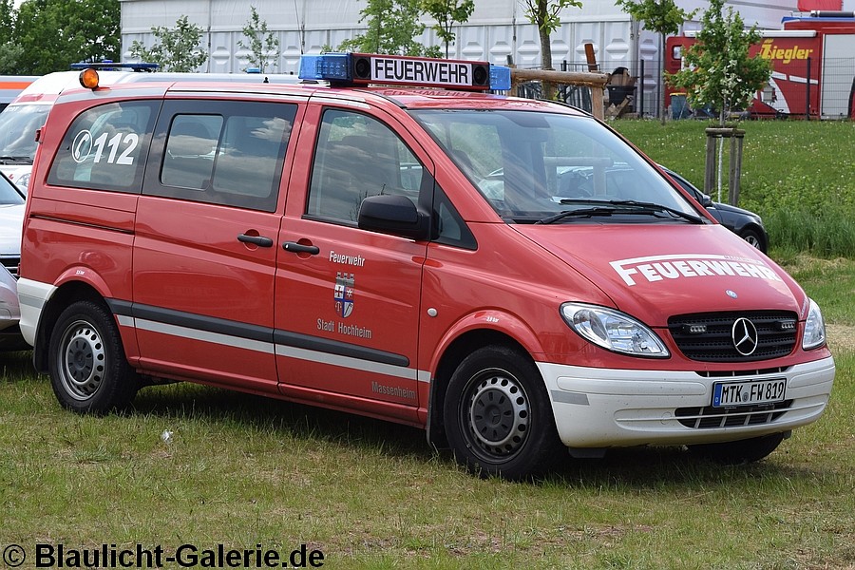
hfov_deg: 24.6
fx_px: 1959
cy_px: 285
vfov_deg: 16.6
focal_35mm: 82
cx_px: 428
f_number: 9
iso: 200
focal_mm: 55
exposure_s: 1/320
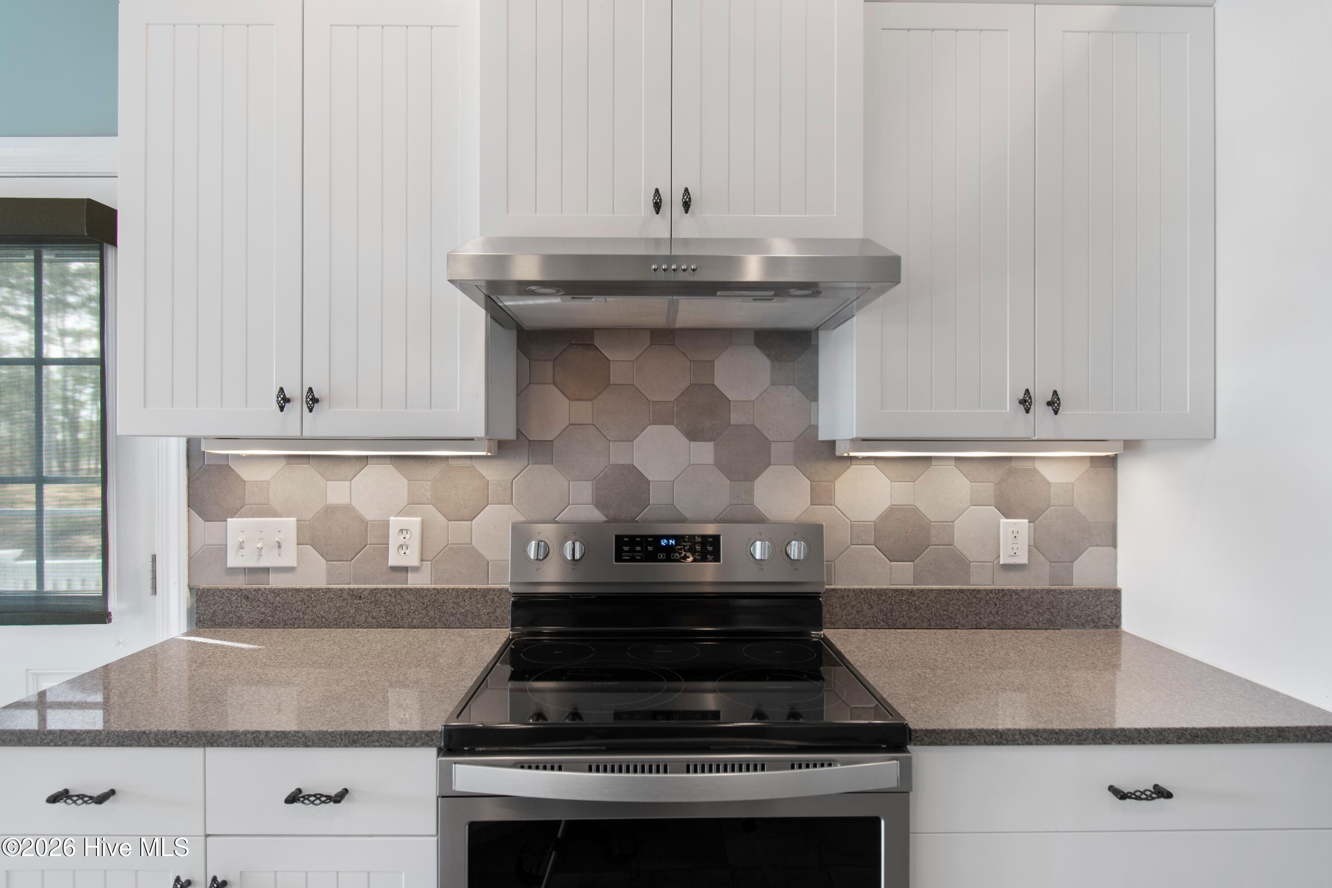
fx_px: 703
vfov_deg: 64.6
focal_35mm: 19
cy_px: 444
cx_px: 666
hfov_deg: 86.9
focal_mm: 13
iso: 100
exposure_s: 1/6
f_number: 4.8
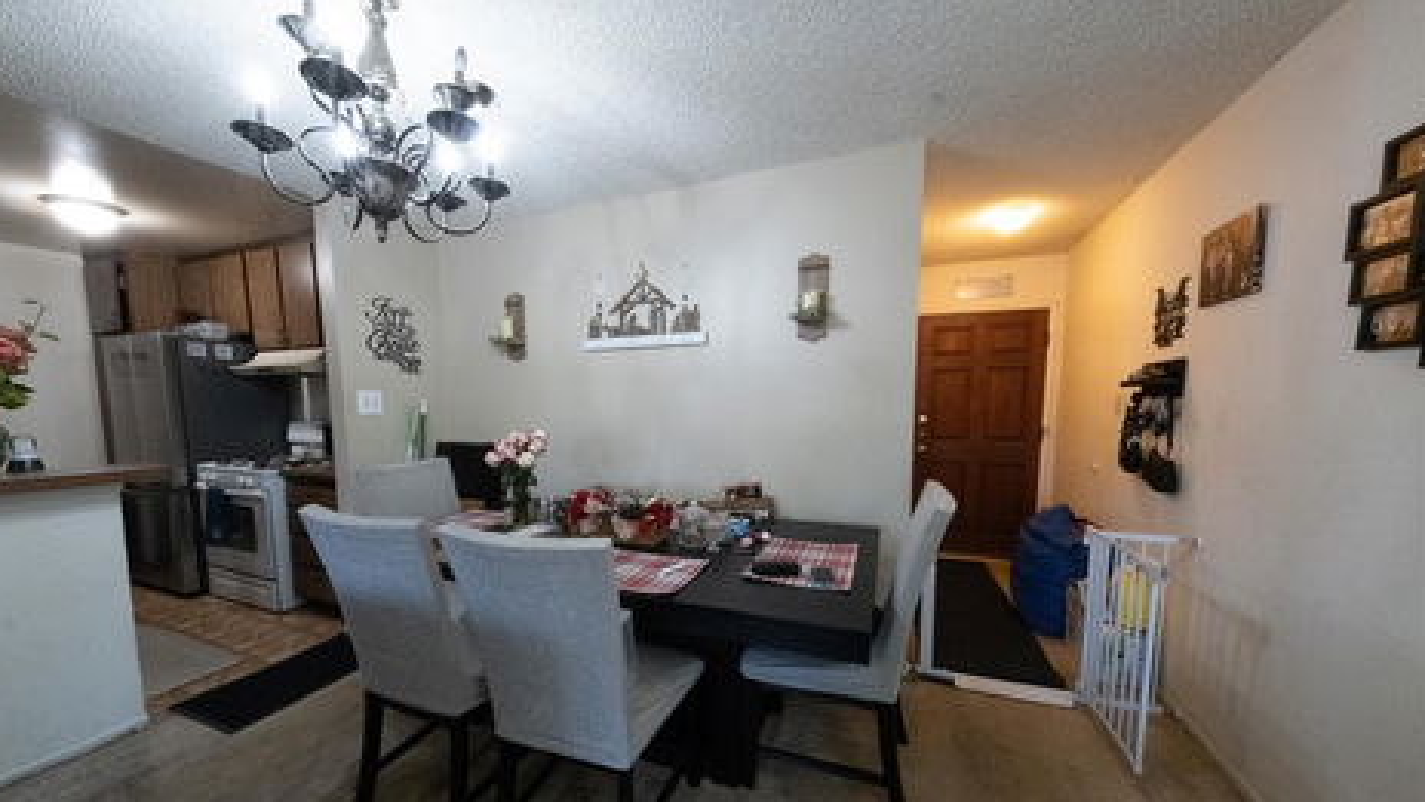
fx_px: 491
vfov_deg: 78.2
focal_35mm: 13
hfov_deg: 110.8
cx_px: 700
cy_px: 439
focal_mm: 8
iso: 5000
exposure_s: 1/15
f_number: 16
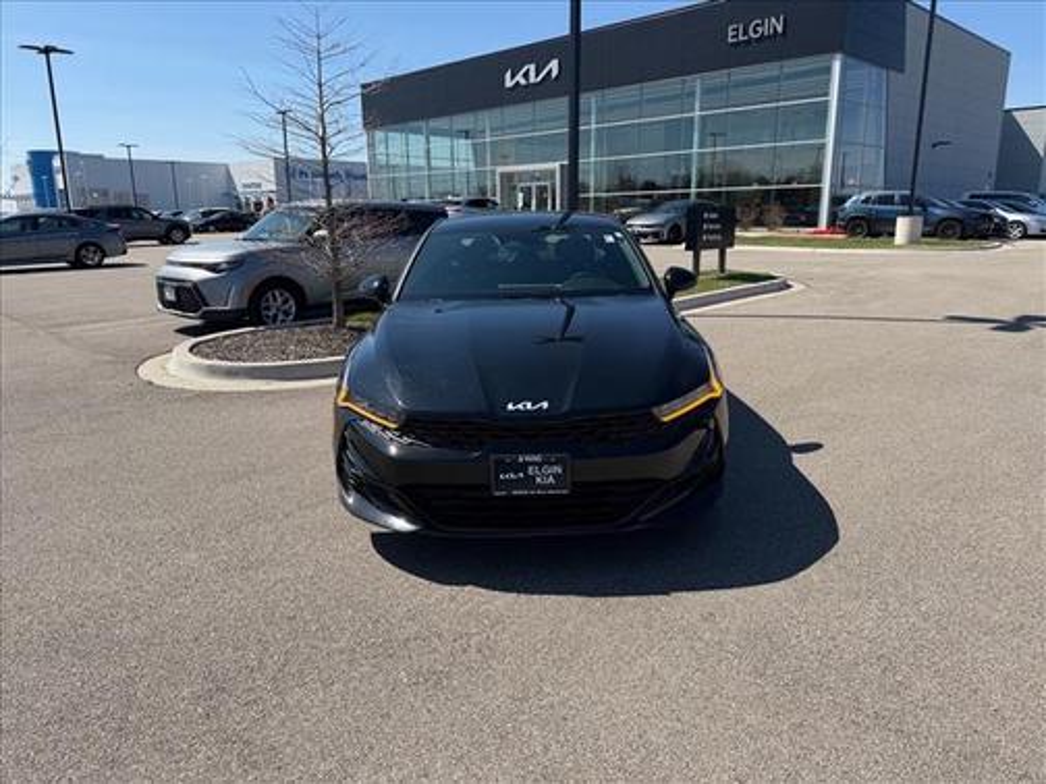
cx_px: 523
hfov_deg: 71.6
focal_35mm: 24
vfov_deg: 56.8
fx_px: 725
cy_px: 392
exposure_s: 1/3953
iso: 80
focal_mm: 6.76
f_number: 1.78
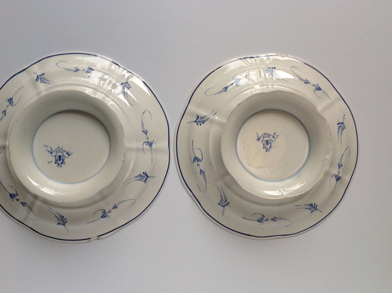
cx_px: 189
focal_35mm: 39
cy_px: 150
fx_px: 441
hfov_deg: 47.9
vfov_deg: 36.7
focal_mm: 4.28
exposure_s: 1/60
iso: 64
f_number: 2.4
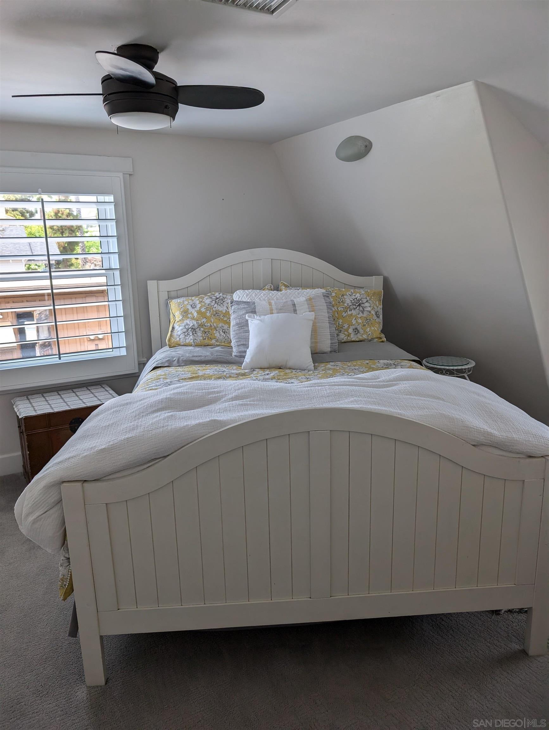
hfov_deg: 56.9
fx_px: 506
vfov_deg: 71.5
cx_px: 274
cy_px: 365
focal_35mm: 24
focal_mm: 6.9
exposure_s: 1/171
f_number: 1.68
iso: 49
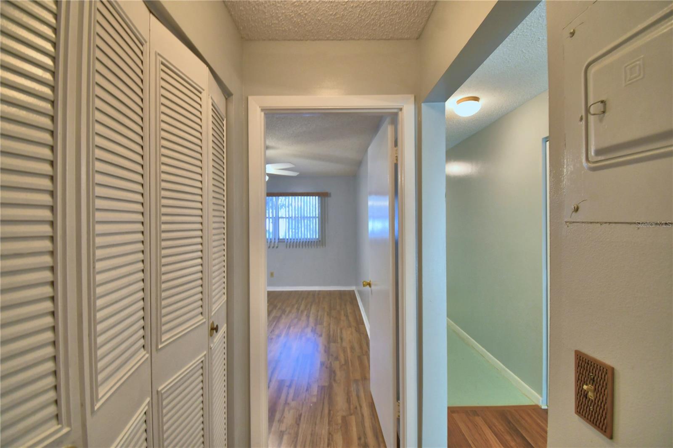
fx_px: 280
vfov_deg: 77.3
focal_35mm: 15
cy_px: 224
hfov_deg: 100.4
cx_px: 336
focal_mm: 10
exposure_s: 1/40
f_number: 4.5
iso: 400
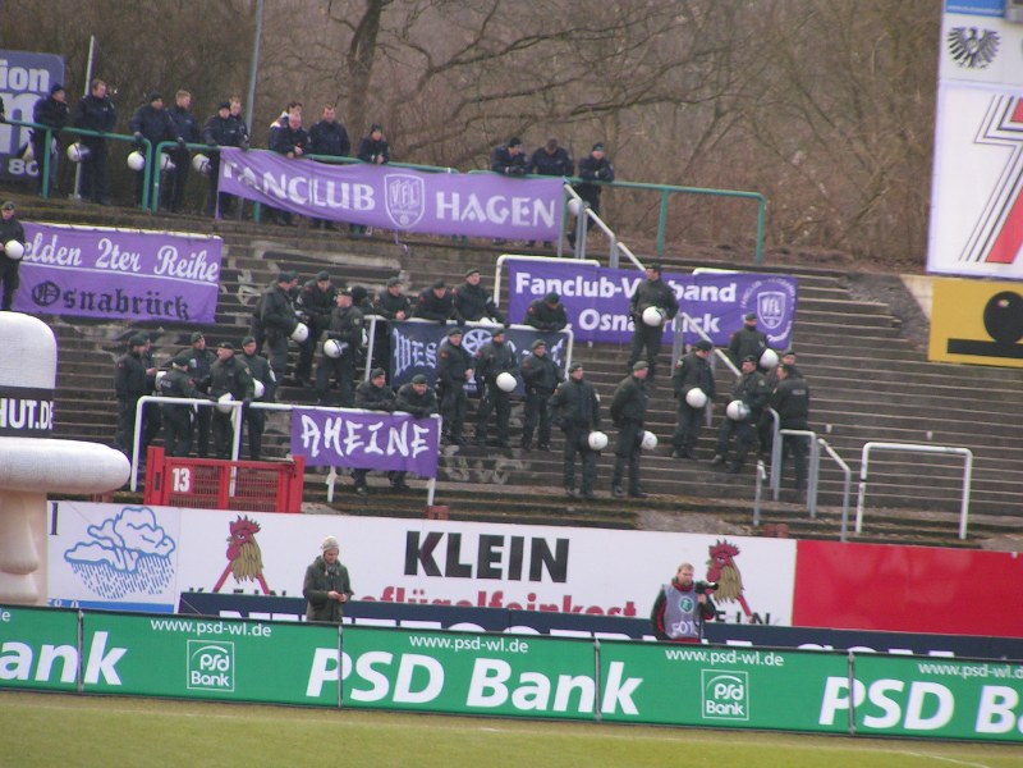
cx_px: 512
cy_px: 384
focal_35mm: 340
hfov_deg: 5.8
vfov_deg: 4.4
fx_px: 10048
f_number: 3.5
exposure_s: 1/400
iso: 100
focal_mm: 52
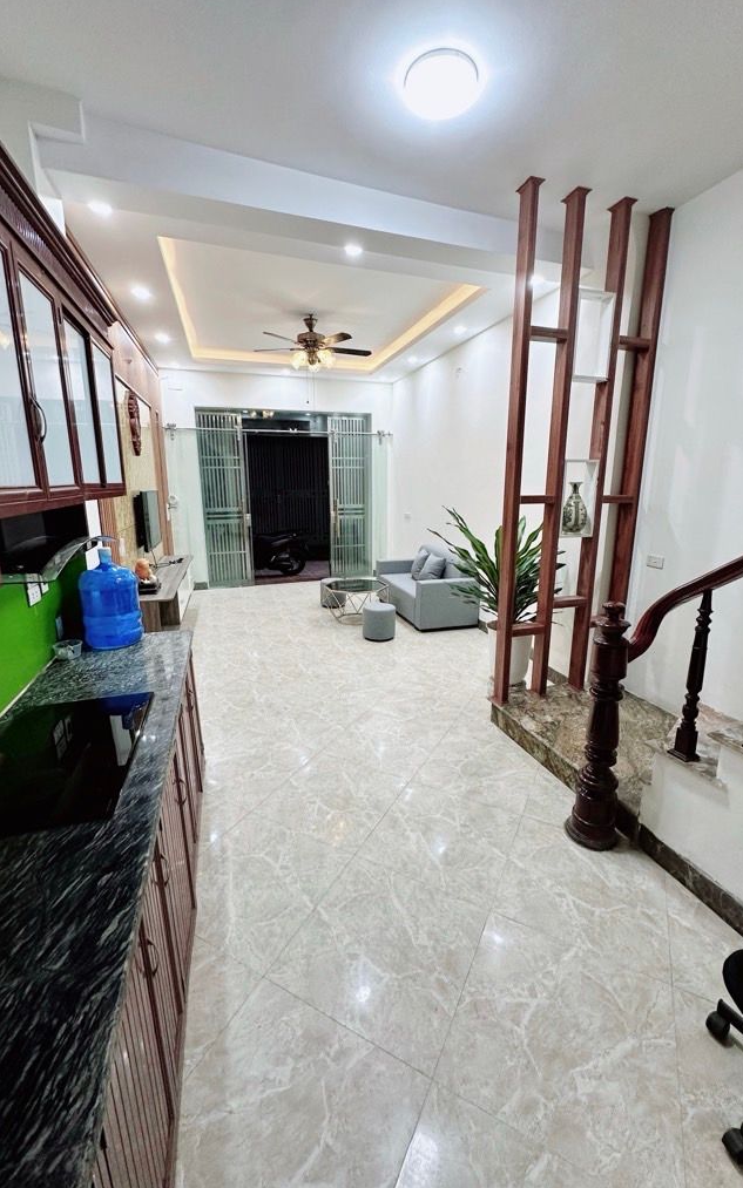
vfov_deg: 101.5
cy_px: 589
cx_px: 374
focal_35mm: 15
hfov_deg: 74.8
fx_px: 486
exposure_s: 1/100
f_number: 2.2
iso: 160
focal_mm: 2.22
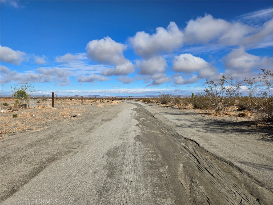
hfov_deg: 73.9
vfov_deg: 58.9
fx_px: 181
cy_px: 102
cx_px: 136
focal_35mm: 23
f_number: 1.8
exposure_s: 1/2874
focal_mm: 5.4
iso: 25
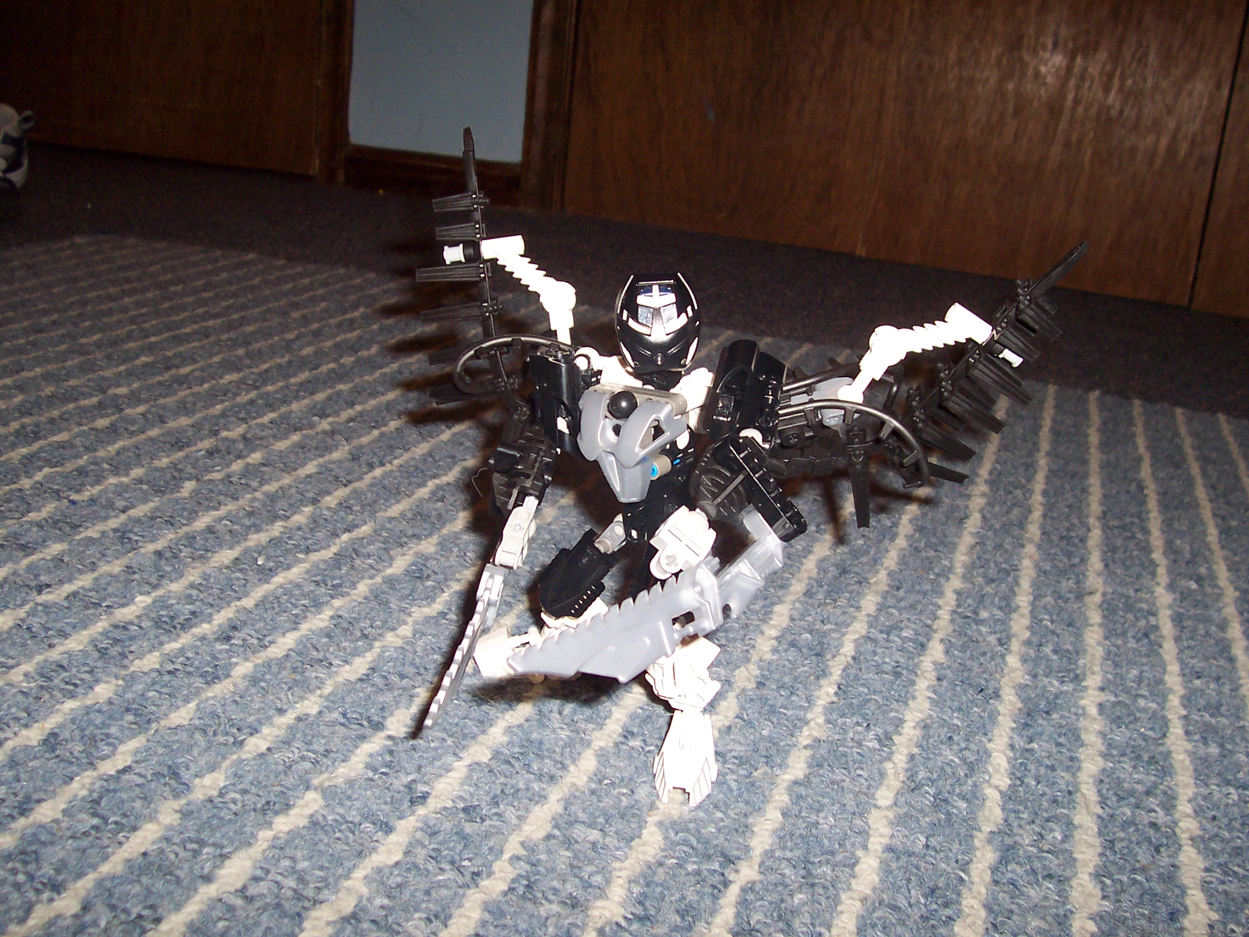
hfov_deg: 50.1
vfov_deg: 38.7
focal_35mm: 37
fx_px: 1335
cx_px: 624
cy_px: 468
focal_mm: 5.6
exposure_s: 1/60
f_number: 2.8
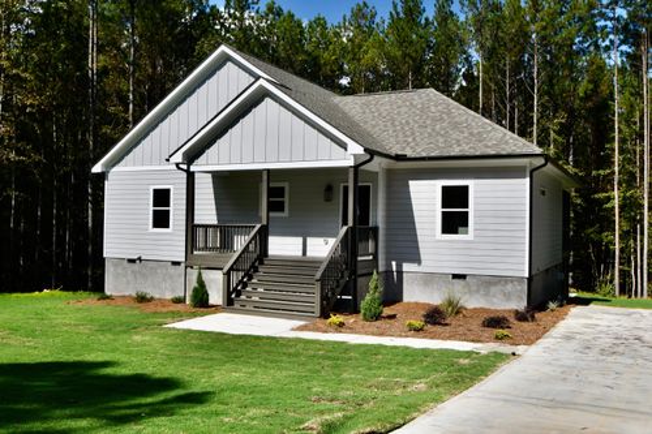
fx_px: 561
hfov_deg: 60.3
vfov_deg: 42.3
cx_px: 326
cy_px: 217
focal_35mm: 31
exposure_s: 1/320
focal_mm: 21
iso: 100
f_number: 9
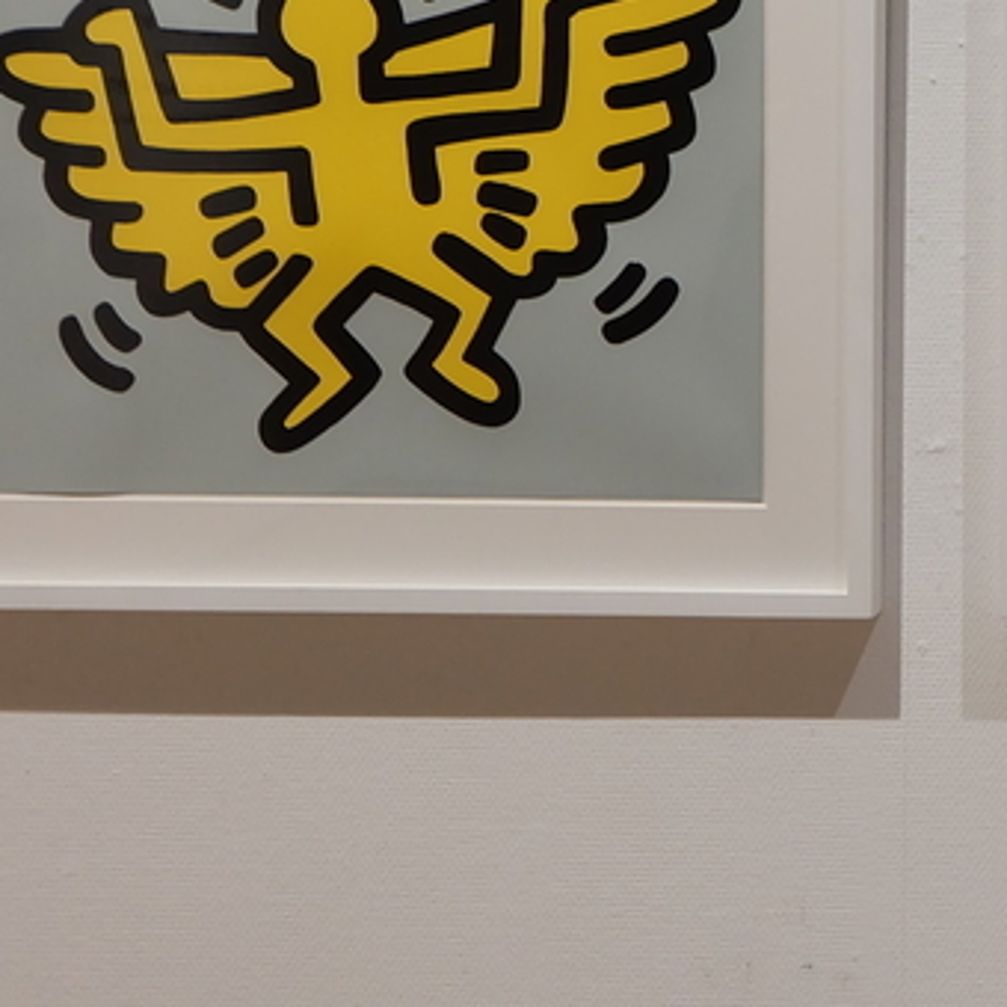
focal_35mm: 87
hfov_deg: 18.0
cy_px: 281
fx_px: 2863
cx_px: 1481
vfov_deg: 19.8
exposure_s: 1/30
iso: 1000
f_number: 3.8
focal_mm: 19.2
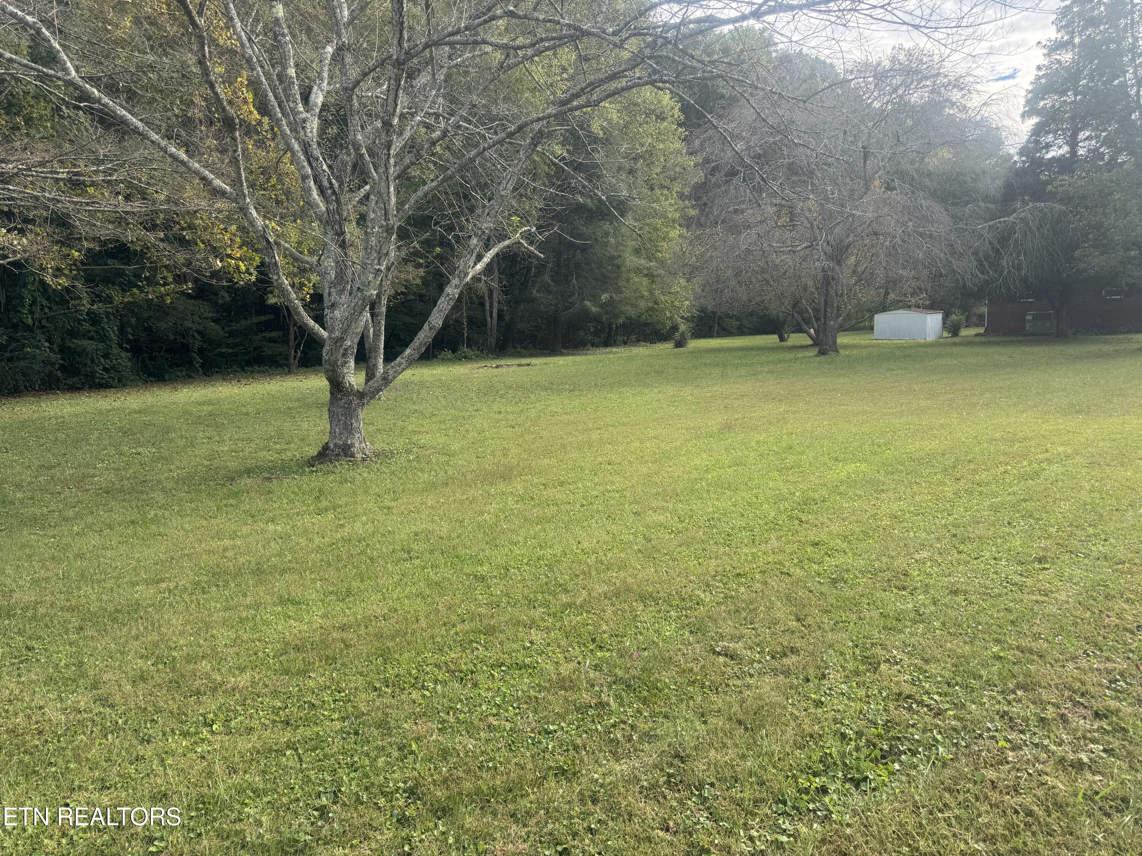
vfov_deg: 56.8
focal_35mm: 24
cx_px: 571
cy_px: 428
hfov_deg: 71.6
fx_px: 792
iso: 80
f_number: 1.78
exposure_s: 1/888
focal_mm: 6.76
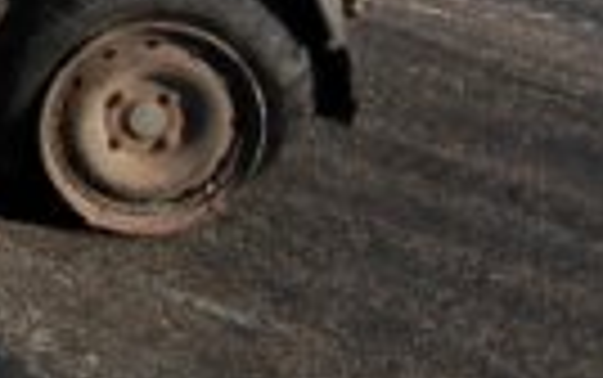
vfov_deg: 5.7
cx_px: -639
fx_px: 3724
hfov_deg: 8.7
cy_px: -374
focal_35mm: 226
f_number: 5
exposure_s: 1/1250
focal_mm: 31
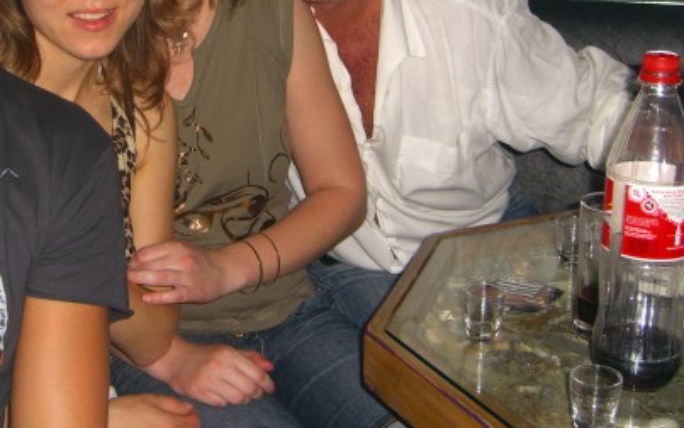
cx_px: 209
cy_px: 53
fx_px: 1119
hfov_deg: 33.6
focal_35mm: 60
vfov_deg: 21.2
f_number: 2.8
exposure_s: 1/60
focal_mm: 7.9
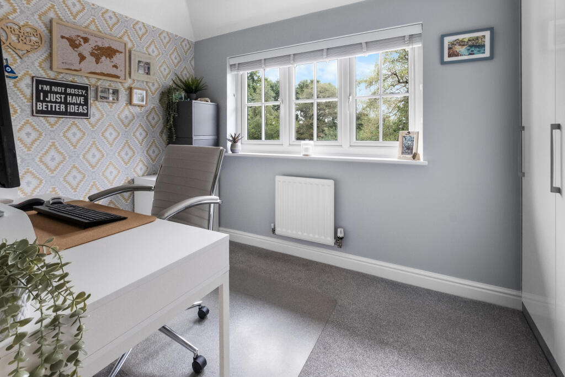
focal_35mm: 15
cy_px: 188
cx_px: 282
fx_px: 235
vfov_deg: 77.3
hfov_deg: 100.4
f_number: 8
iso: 3200
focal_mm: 10
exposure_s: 1/2
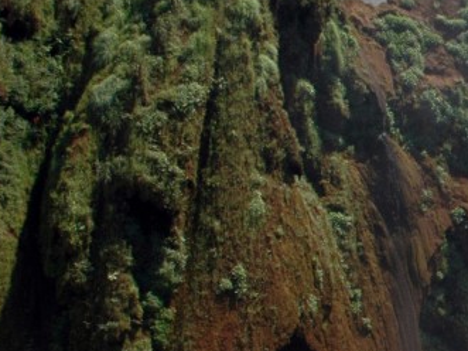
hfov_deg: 18.4
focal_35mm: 94
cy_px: 166
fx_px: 1270
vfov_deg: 15.7
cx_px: 714
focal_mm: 18
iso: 200
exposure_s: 1/90
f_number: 9.5
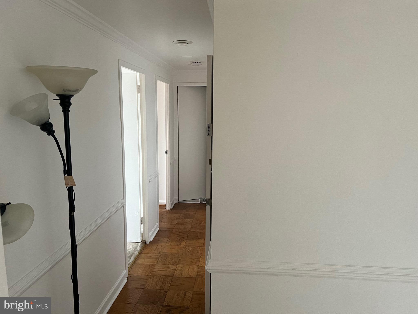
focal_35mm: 26
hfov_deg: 67.3
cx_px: 209
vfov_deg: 53.1
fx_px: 314
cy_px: 157
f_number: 1.5
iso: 160
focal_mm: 5.7
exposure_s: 1/60
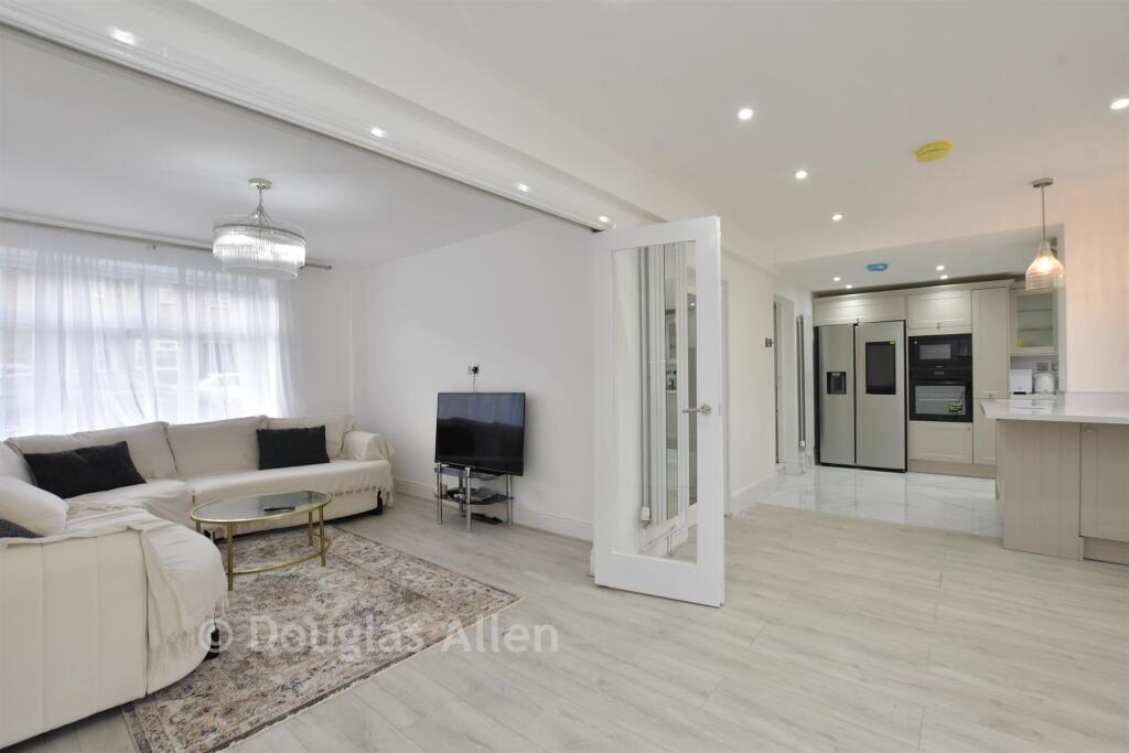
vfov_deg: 77.3
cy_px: 376
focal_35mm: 15
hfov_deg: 100.4
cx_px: 564
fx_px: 470
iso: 125
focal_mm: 10
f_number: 8
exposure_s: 1/13
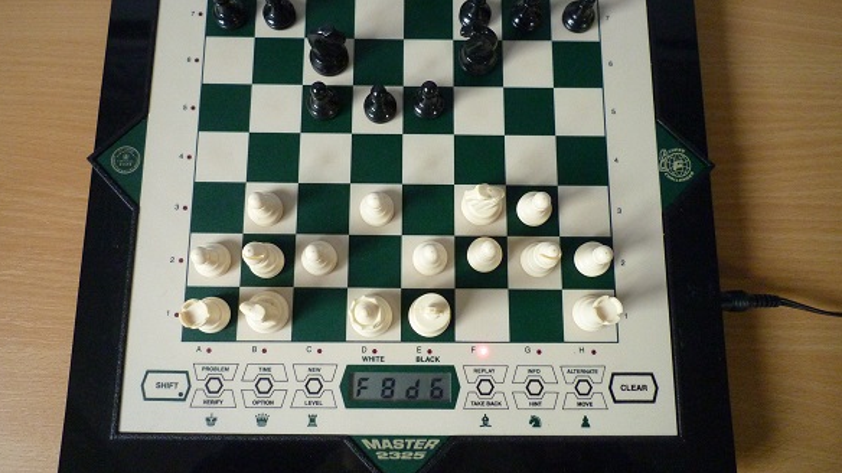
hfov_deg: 67.9
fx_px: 625
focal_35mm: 28
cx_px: 414
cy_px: 206
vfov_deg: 41.4
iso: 400
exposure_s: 1/25
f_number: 2.8
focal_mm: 4.4
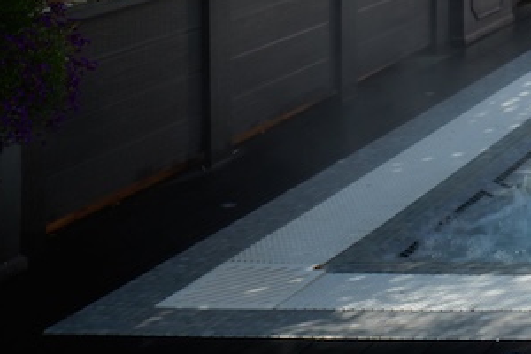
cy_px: -248
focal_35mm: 84
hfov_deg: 17.9
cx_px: 1023
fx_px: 1239
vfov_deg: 14.6
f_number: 16
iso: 160
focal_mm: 21
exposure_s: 1/40
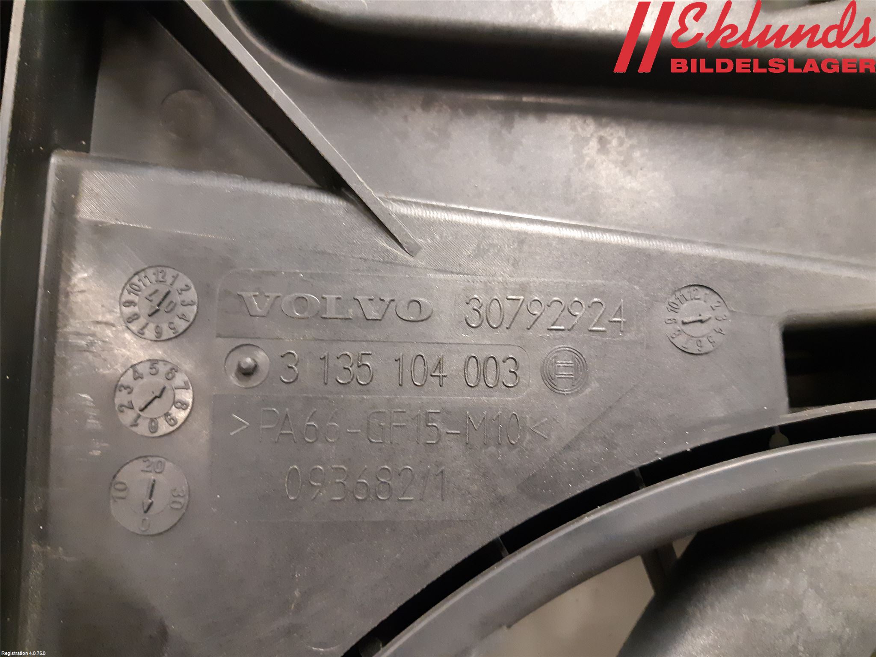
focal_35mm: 26
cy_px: 328
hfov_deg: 67.3
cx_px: 438
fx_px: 658
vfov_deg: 53.1
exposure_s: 1/25
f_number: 1.7
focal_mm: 3.93
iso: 500
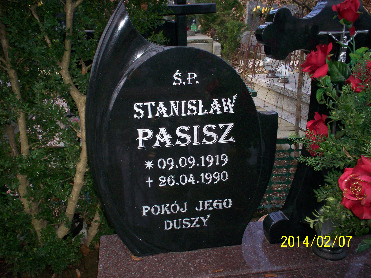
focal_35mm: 36
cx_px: 186
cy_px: 139
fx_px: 386
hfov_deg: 51.4
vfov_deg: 39.7
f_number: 4.5
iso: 140
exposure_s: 1/60
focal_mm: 6
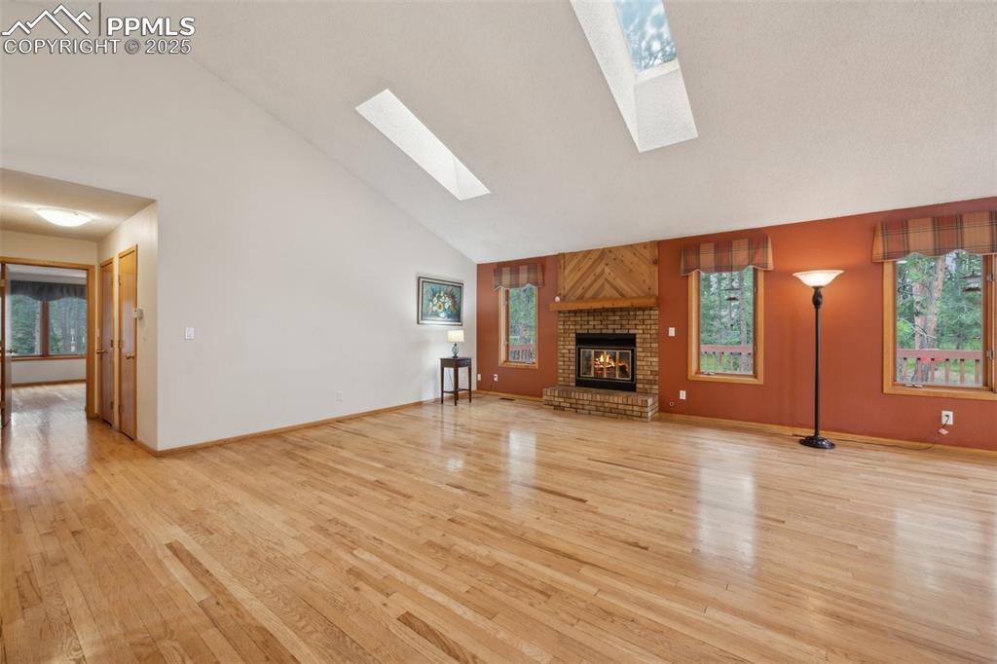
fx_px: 388
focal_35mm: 14
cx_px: 498
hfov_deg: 104.3
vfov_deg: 81.2
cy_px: 332
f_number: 9
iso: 100
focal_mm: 14
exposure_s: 1.3
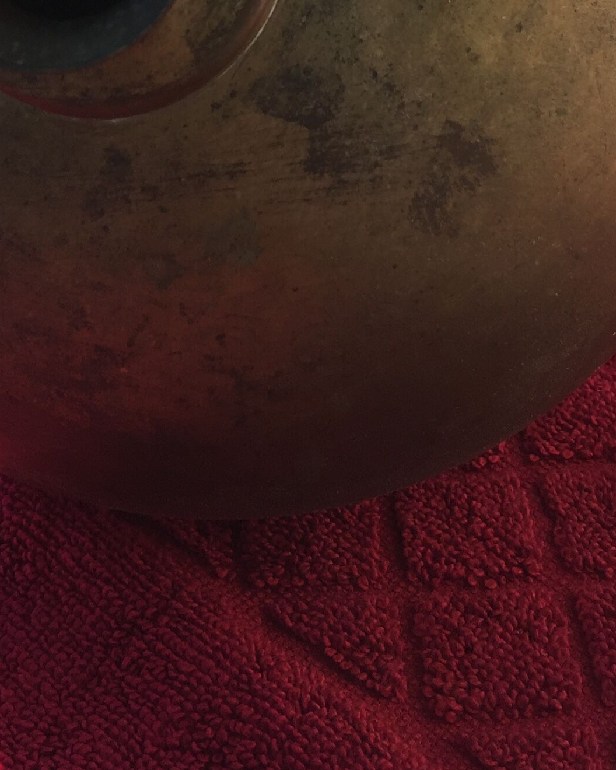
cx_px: 193
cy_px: -47
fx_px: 1595
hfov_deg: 21.7
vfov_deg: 25.4
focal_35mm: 70
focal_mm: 4.15
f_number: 2.2
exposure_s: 1/1236
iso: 32
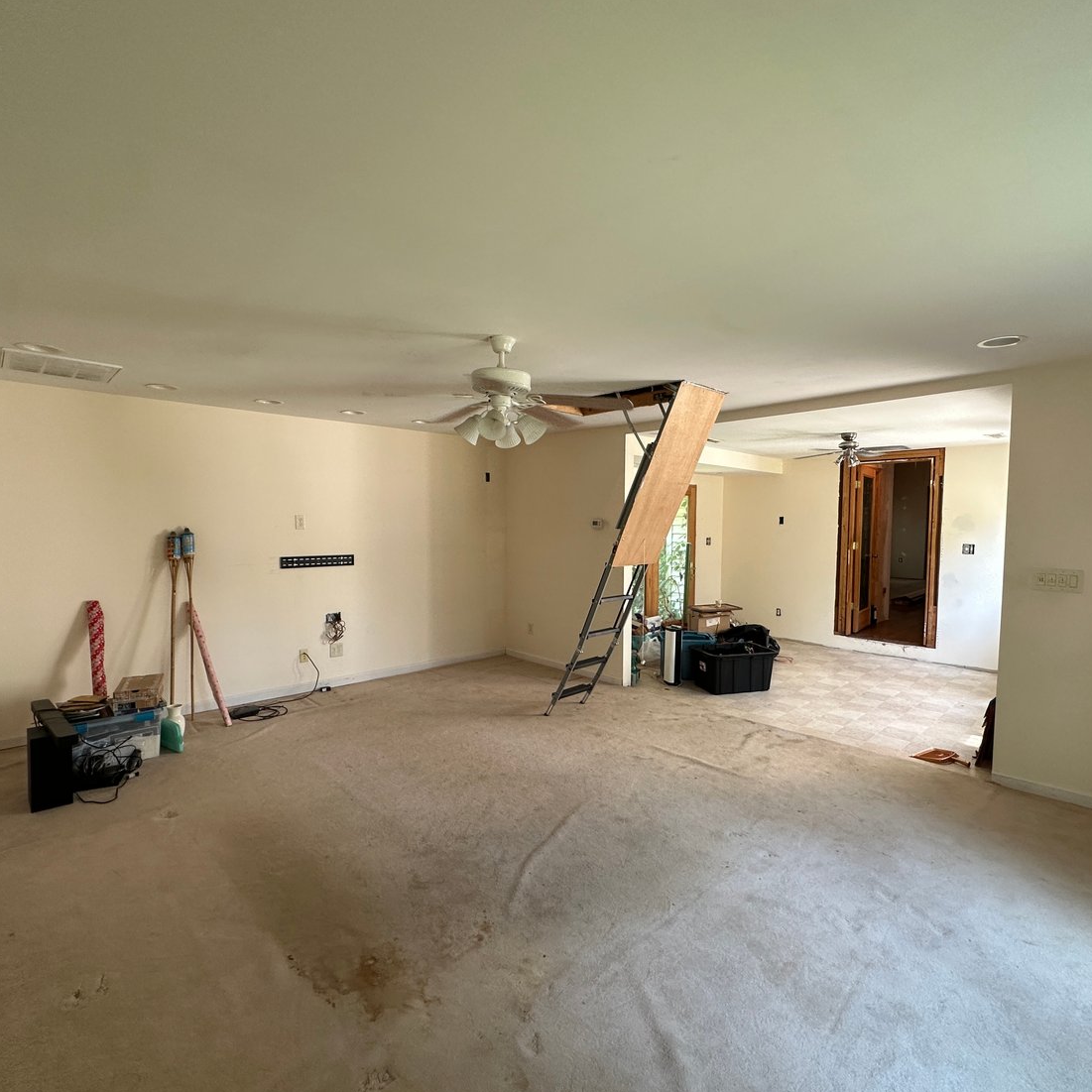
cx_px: 554
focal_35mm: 17
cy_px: 557
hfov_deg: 84.0
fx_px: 607
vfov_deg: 84.0
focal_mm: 2.22
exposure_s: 1/99
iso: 160
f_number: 2.2
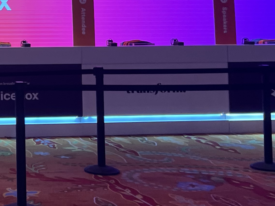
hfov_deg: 18.6
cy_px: -28
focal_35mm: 92
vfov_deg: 15.6
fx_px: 731
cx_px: -147
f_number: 1.6
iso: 80
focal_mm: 5.1
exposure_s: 1/120
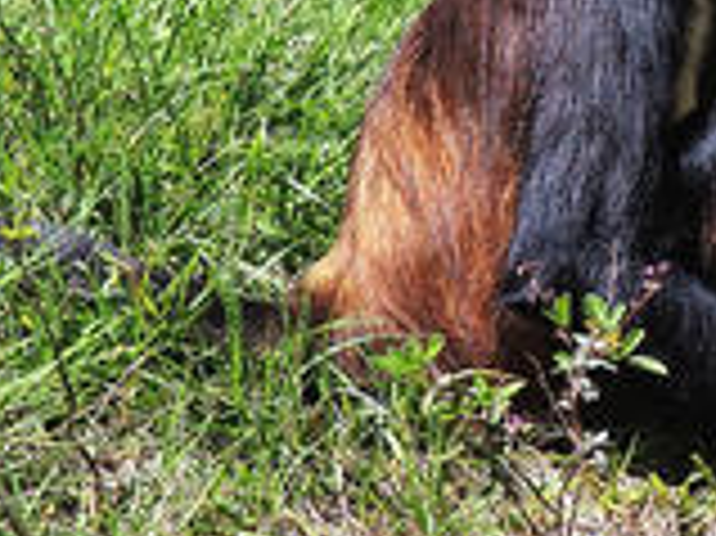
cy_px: -185
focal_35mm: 849
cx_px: 621
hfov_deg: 2.3
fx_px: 17548
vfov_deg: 1.7
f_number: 3.5
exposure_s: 1/800
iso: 100
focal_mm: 64.3
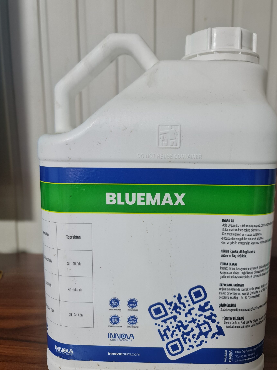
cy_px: 189
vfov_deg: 63.4
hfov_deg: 49.6
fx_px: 299
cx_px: 154
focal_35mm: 28
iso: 320
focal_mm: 7
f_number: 1.8
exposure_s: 1/50
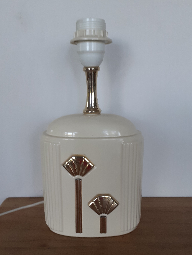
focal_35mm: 31
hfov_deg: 45.4
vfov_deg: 58.2
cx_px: 89
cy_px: 142
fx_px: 229
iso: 64
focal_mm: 3.6
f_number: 1.9
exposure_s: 1/50
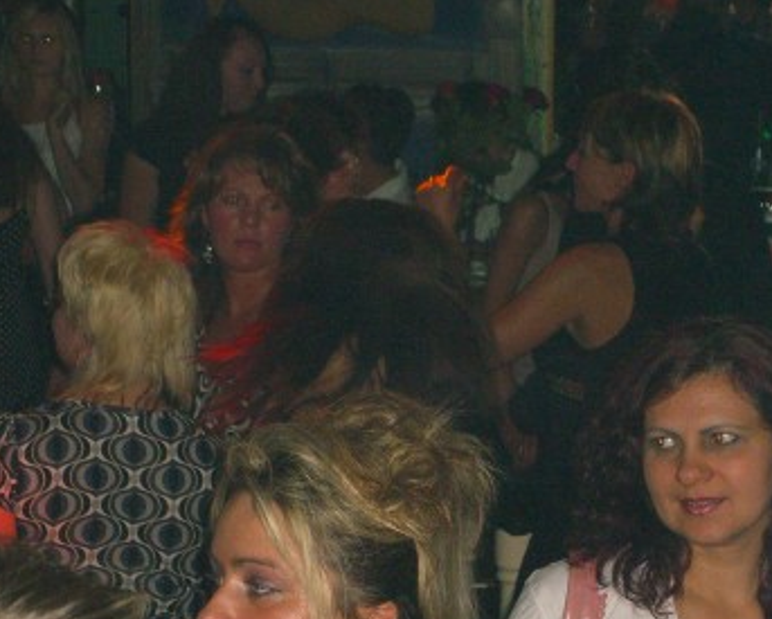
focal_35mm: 162
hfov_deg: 11.9
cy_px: 322
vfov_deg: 9.6
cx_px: 299
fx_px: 3705
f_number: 4.8
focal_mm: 19.7
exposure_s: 1/60
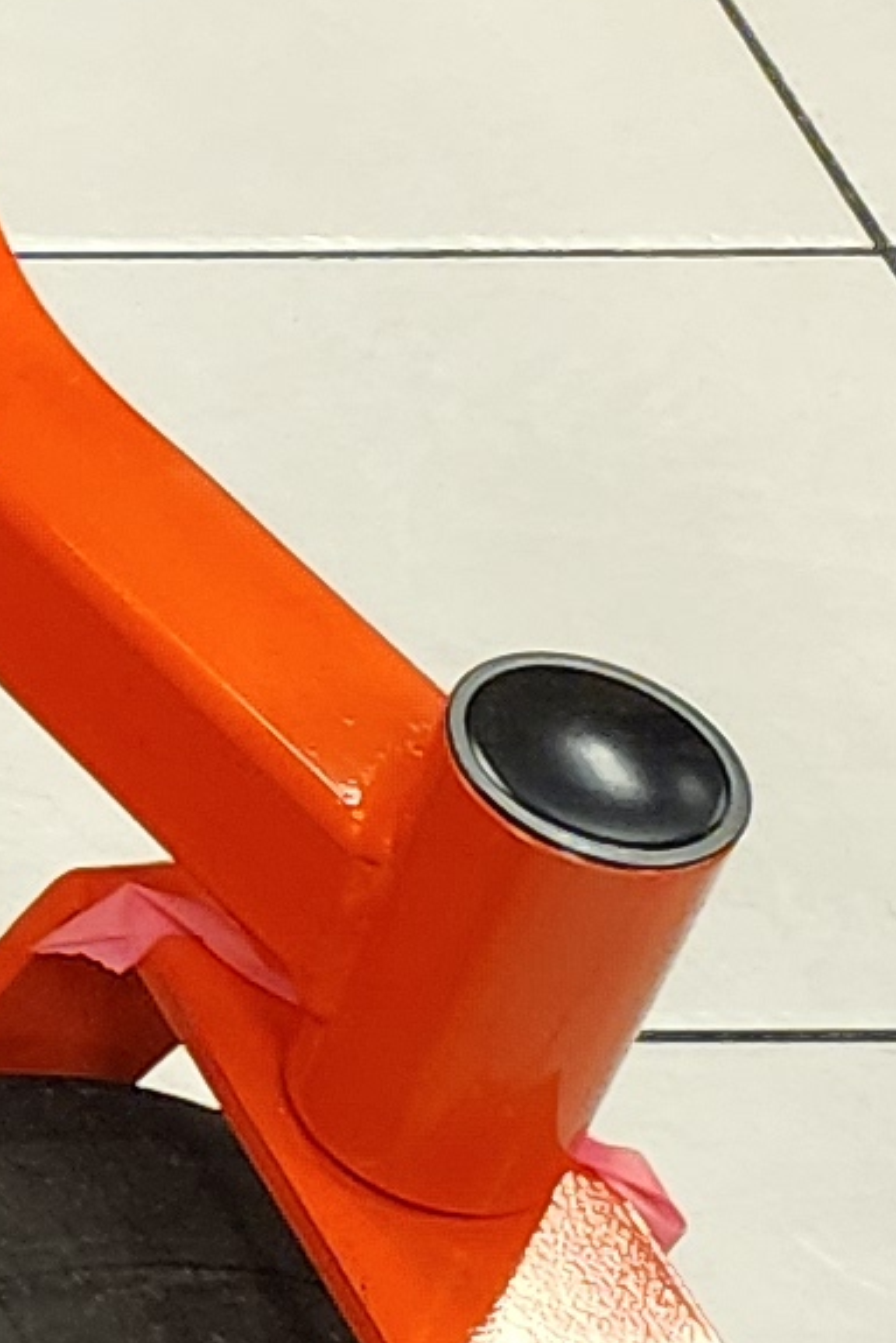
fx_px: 6197
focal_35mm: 166
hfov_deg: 6.5
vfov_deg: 12.0
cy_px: -417
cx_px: -2793
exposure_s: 1/120
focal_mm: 6.4
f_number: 1.8
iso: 500
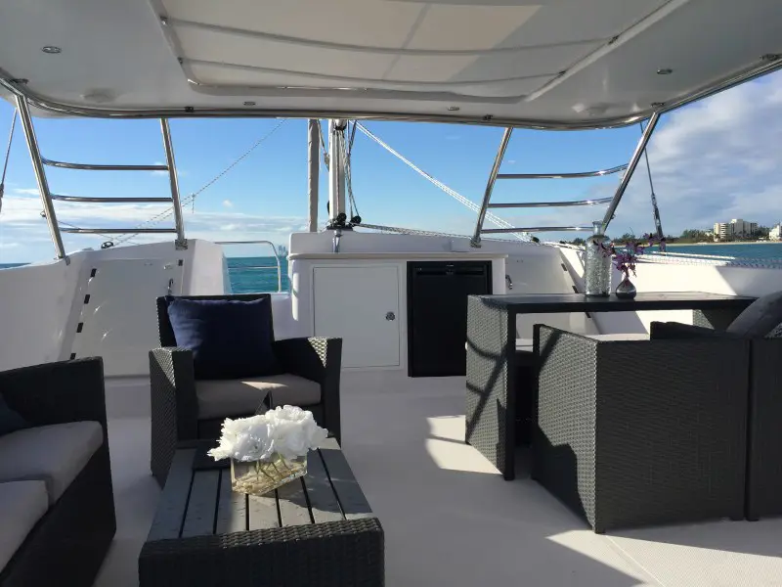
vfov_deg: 48.2
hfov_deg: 61.7
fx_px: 655
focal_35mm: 29
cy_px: 294
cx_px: 391
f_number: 2.2
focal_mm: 4.15
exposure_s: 1/2825
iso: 32
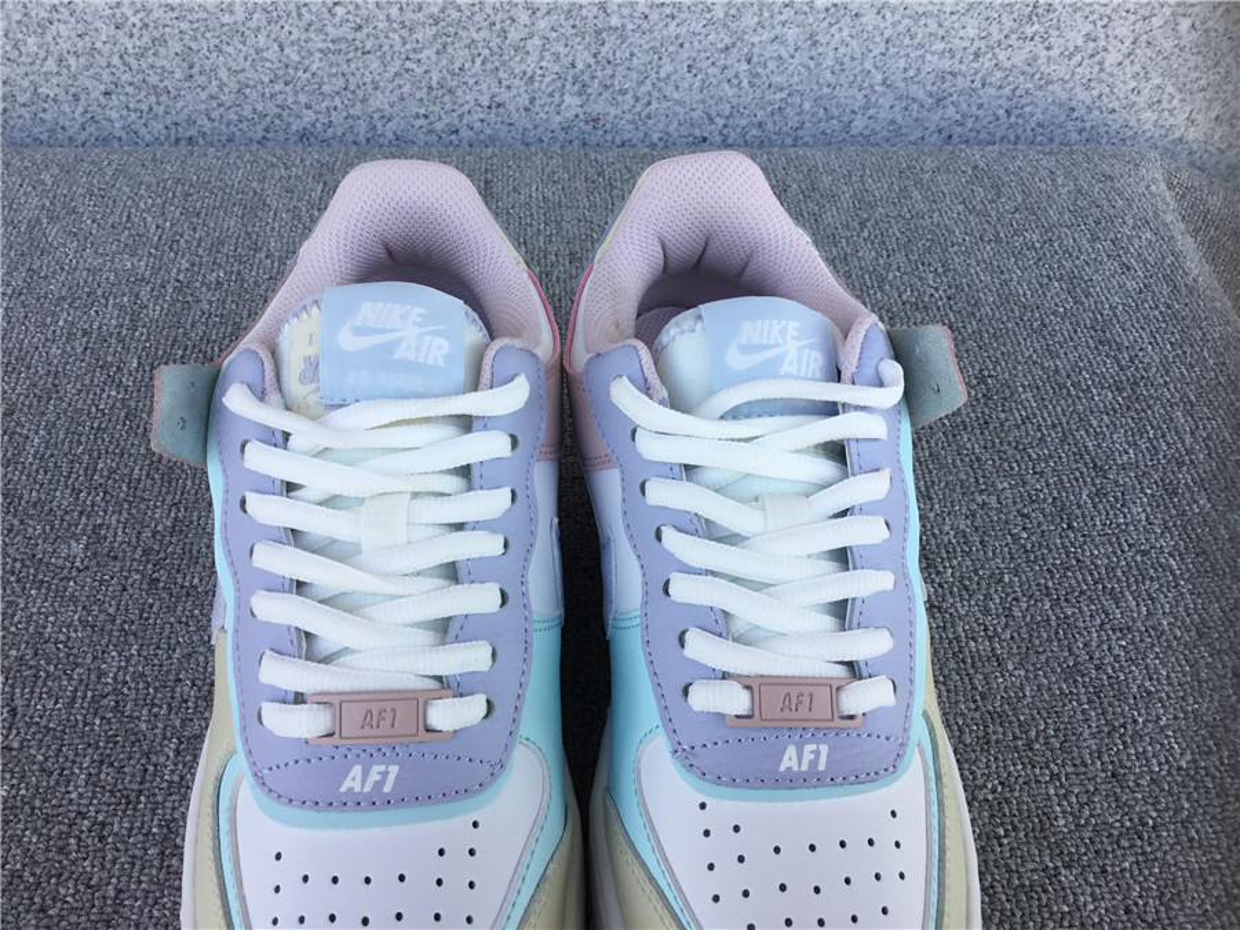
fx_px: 1110
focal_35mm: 31
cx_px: 620
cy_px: 465
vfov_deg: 45.4
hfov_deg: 58.4
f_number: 2.4
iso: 25
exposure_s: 1/238
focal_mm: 3.3
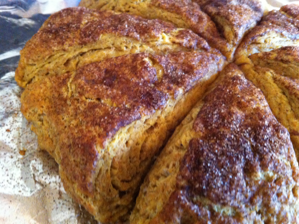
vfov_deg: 40.6
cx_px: 150
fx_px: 302
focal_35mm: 35
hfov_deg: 52.7
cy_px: 112
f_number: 2.8
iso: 800
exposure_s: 1/15
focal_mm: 3.85
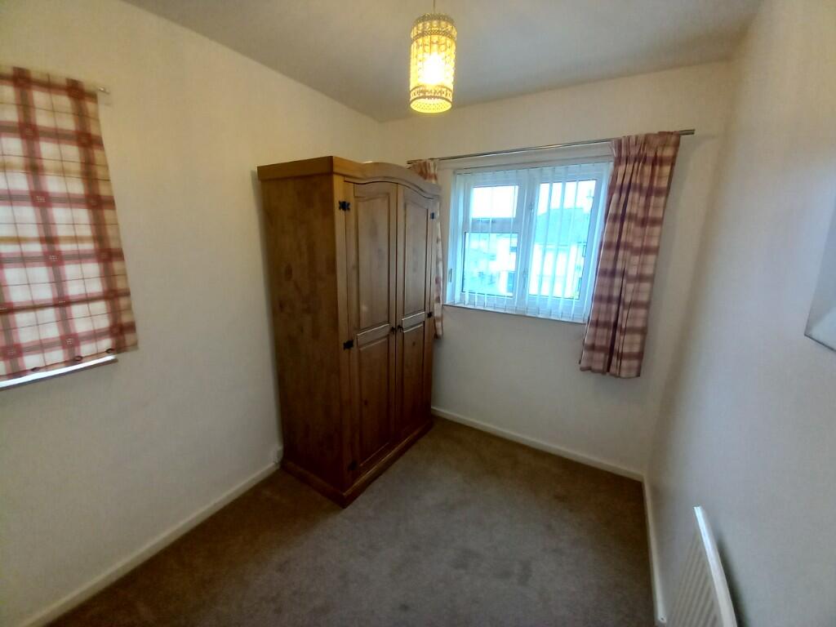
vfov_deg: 89.9
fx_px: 314
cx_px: 418
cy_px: 314
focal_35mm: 13
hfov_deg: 106.2
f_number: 2.2
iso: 160
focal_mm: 1.13
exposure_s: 1/50
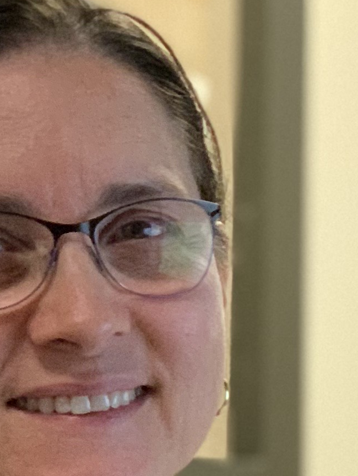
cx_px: 447
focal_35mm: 242
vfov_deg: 8.1
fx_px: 3335
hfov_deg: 6.1
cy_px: 661
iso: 320
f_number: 2.4
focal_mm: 6
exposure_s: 1/60
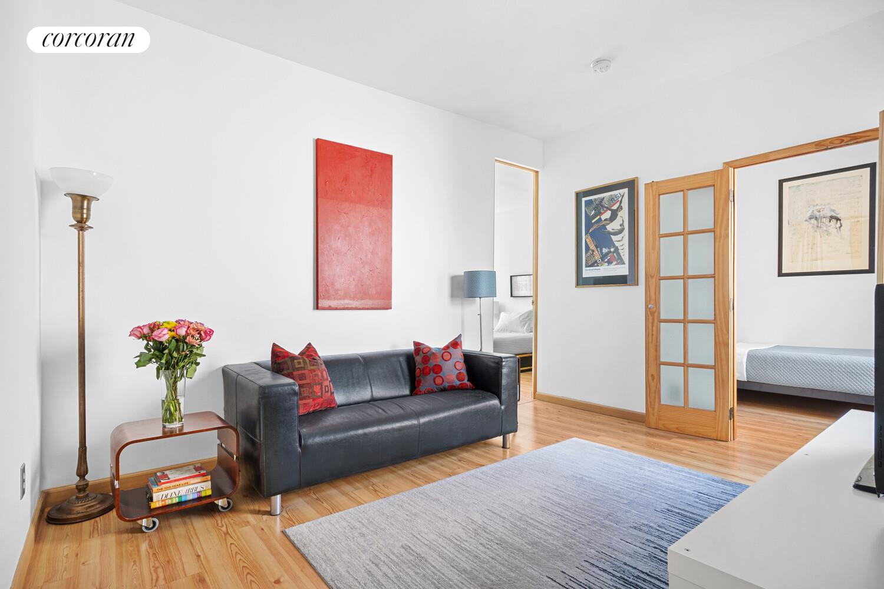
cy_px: 294
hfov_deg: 90.0
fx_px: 442
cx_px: 442
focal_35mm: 18
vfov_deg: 67.4
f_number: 11
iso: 400
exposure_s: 1/3
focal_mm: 12
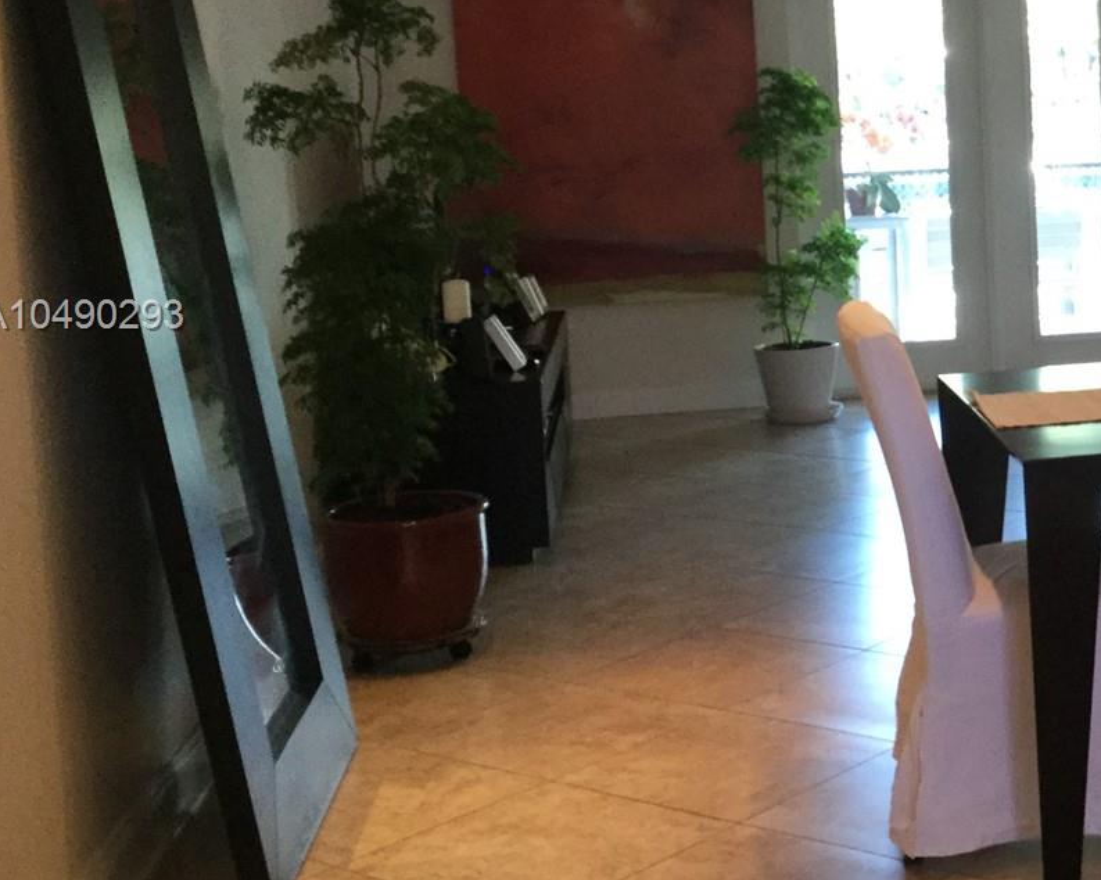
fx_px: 1987
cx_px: 1083
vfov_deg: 24.9
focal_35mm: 61
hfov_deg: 29.1
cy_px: 317
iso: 100
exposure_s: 1/30
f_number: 2.4
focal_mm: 3.3
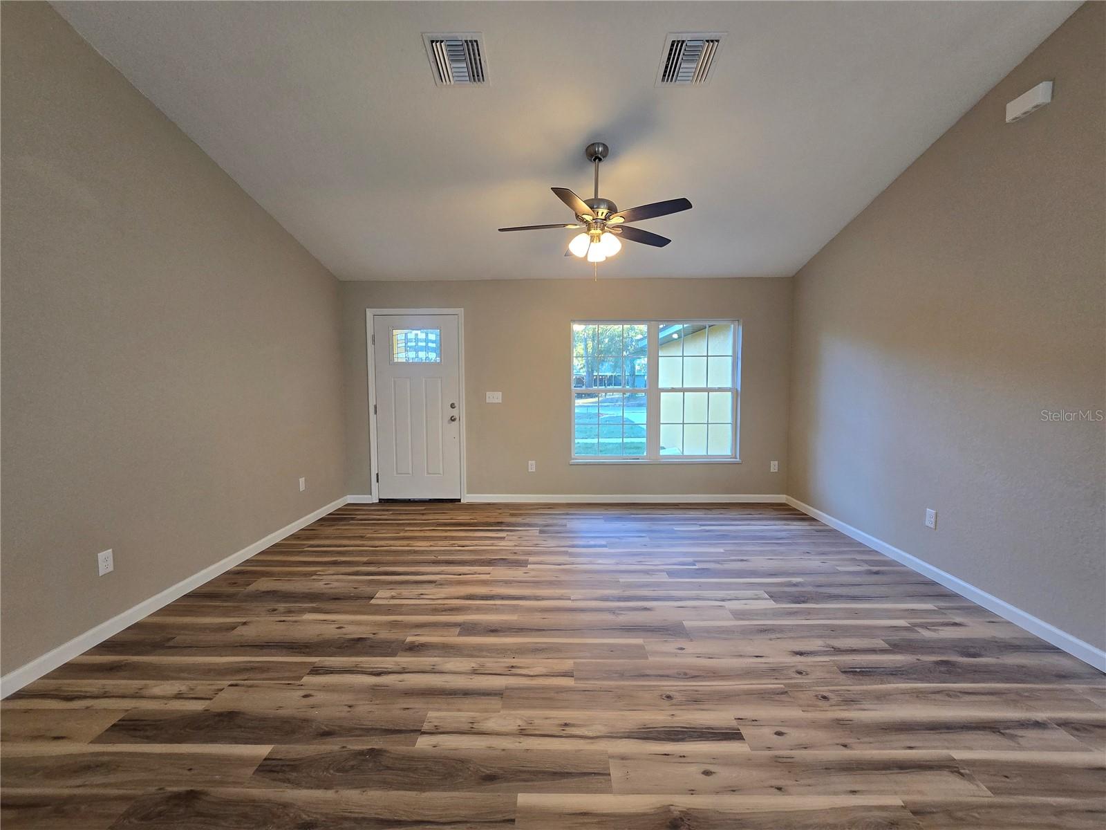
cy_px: 415
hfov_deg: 106.2
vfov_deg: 89.9
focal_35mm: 13
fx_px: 415
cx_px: 553
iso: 160
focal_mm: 2.2
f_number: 2.2
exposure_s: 1/60
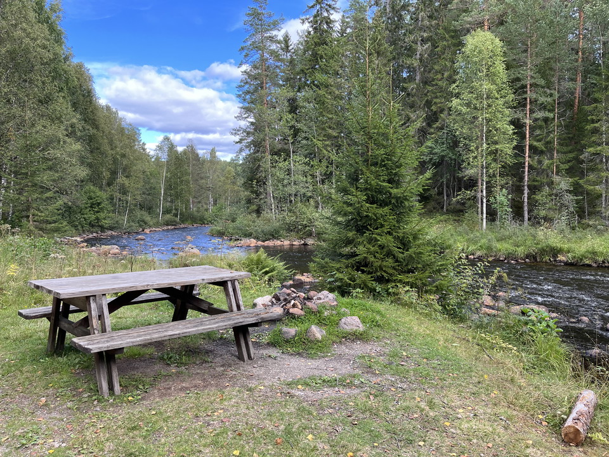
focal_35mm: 26
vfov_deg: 53.1
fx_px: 457
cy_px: 228
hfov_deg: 67.3
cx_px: 304
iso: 50
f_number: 1.6
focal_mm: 5.1
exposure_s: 1/403
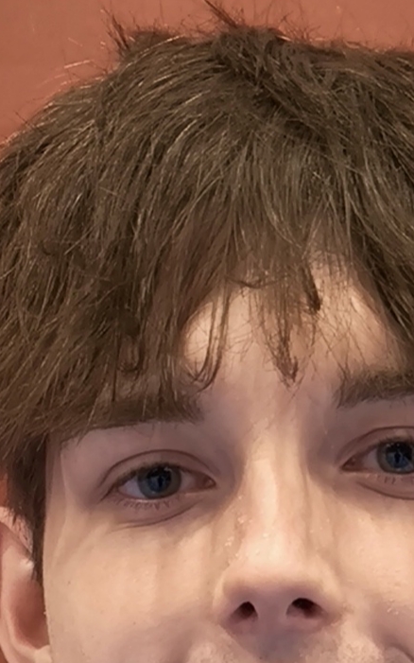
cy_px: 1234
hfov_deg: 10.6
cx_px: 328
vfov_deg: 14.6
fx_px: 2221
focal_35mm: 123
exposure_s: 1/50
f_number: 1.9
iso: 320
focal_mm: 6.92
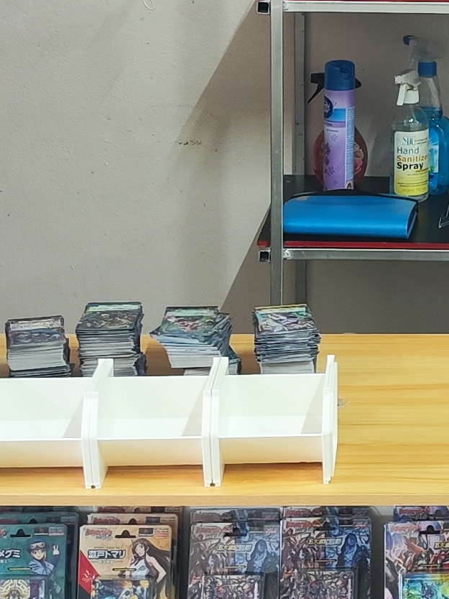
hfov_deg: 12.8
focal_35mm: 113
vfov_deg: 16.9
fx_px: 1955
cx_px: 529
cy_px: -41
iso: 1043
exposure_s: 1/50
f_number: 1.69
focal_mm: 7.01
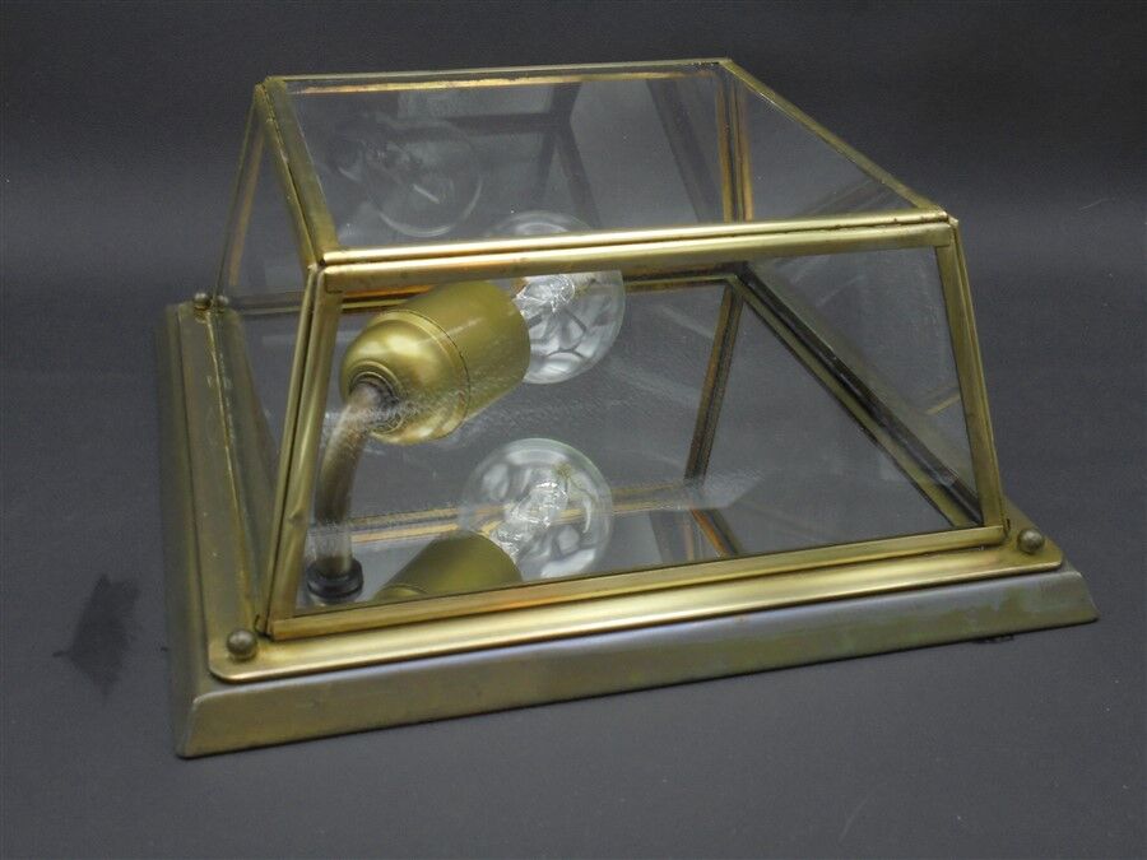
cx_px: 574
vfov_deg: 33.6
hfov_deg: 43.9
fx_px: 1425
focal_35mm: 43
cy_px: 430
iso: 200
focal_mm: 7.8
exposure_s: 1/30
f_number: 4.5
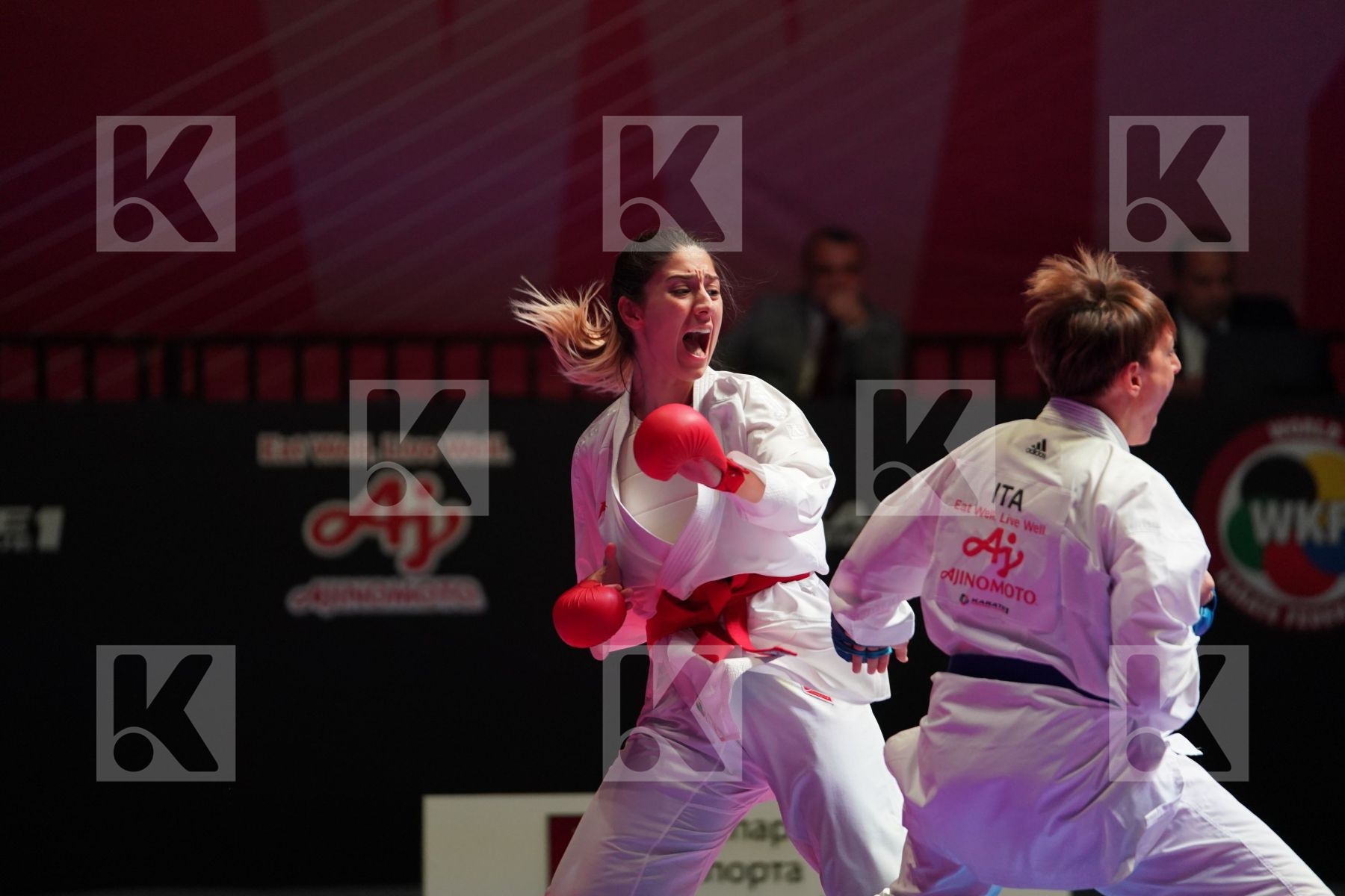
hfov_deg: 10.4
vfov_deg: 6.9
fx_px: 7397
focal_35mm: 198
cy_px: 448
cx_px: 672
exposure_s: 1/1000
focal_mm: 198
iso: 2500
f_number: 2.8
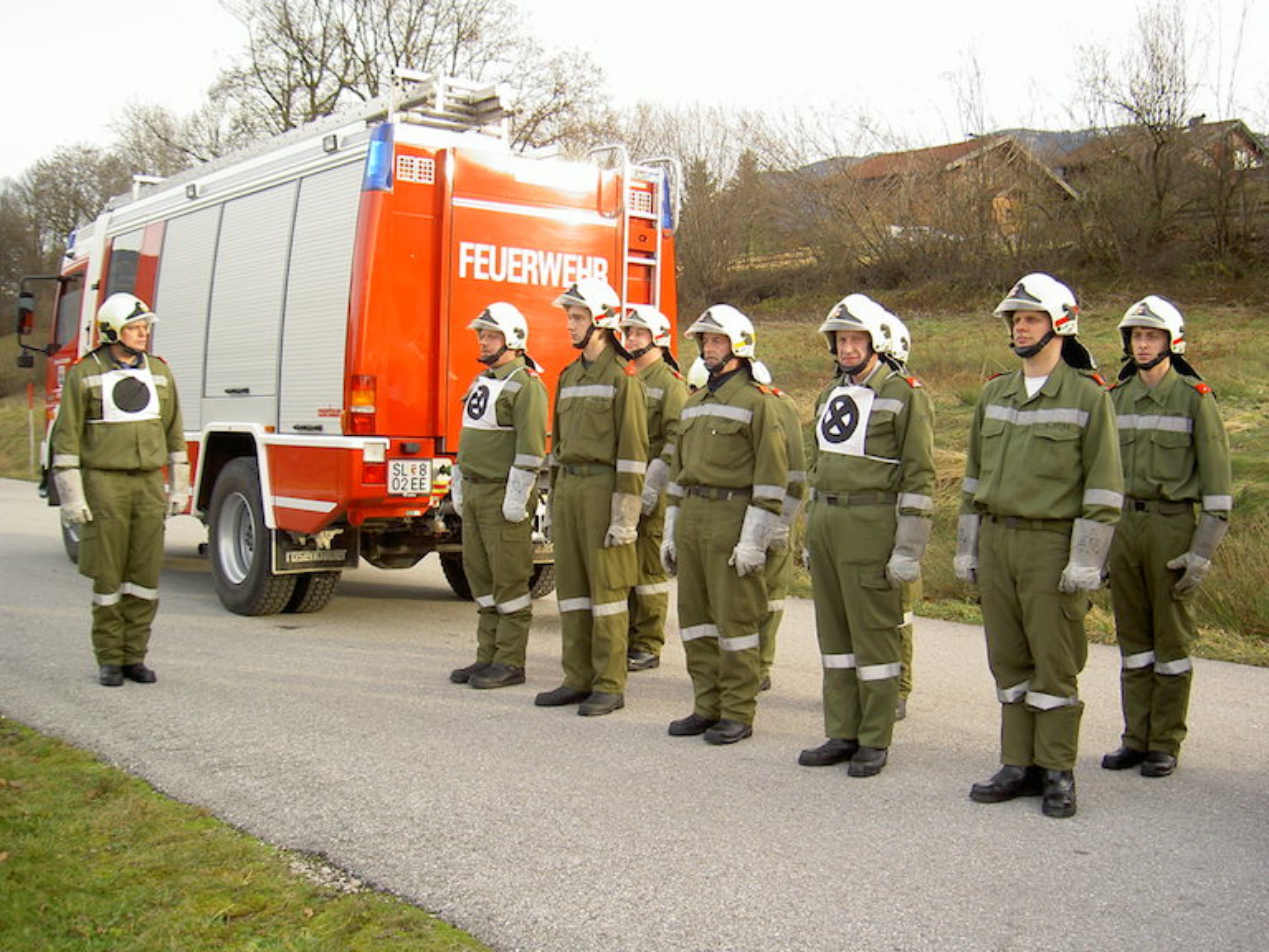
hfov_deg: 47.9
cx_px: 634
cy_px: 476
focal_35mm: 39
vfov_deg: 36.8
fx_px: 1430
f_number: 2.8
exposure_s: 1/100
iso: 100
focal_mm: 8
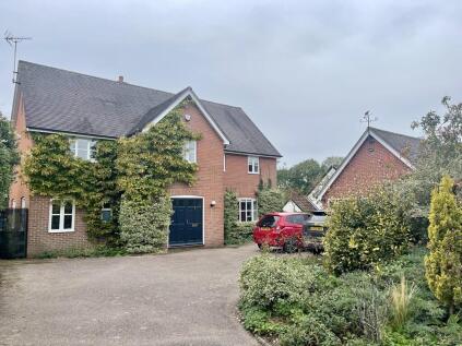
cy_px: 173
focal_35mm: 25
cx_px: 231
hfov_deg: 69.4
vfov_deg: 54.9
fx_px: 334
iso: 32
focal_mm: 5.1
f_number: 1.6
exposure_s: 1/1795
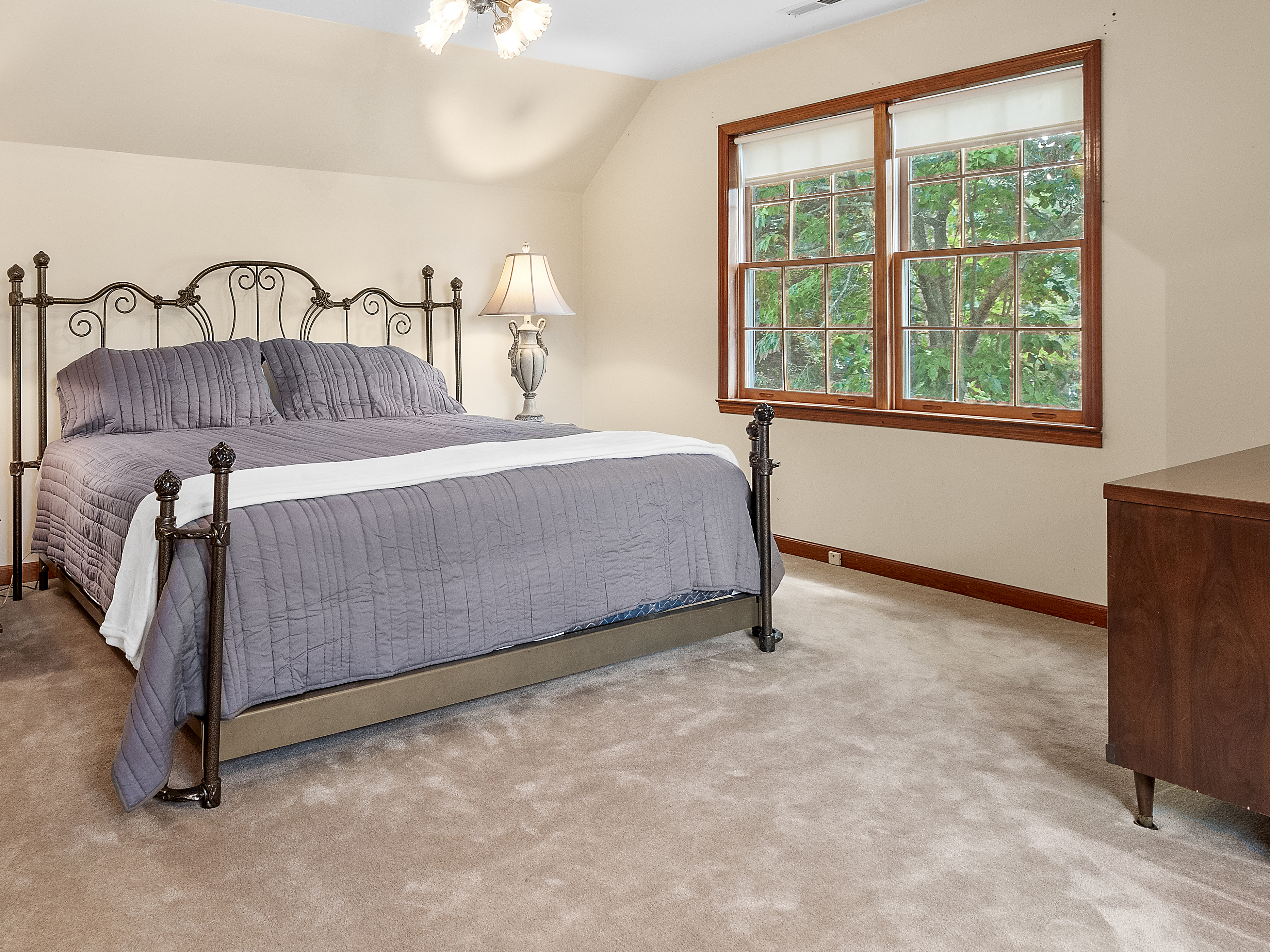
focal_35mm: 25
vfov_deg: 53.9
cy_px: 323
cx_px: 454
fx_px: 917
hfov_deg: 68.0
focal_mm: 9
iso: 400
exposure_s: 1/4
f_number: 5.6
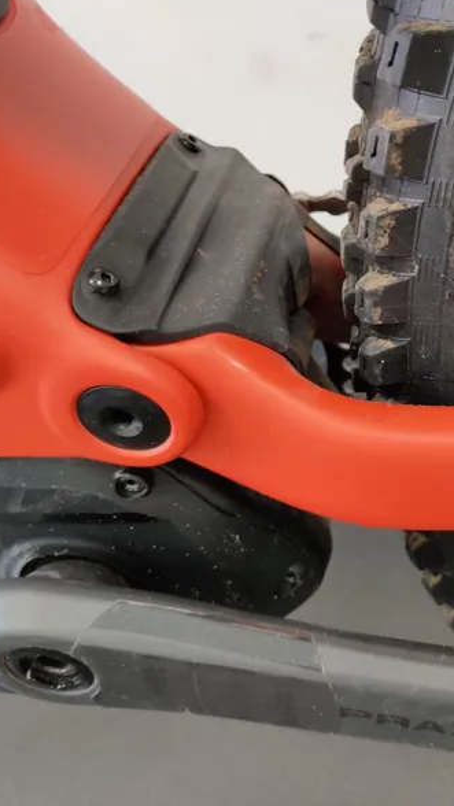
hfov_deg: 28.0
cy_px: 398
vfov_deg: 50.5
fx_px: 856
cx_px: 454
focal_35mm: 40
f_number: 1.65
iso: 400
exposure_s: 1/33
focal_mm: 4.75
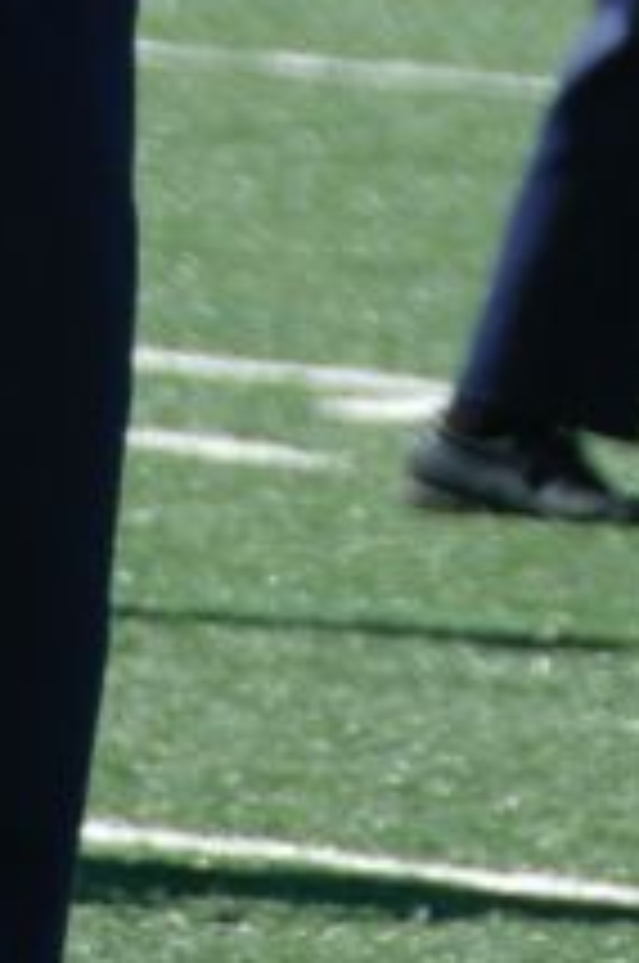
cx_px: 252
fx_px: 38275
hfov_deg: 1.0
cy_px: -504
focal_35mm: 1433
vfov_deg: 1.4
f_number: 5.6
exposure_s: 1/500
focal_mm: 200
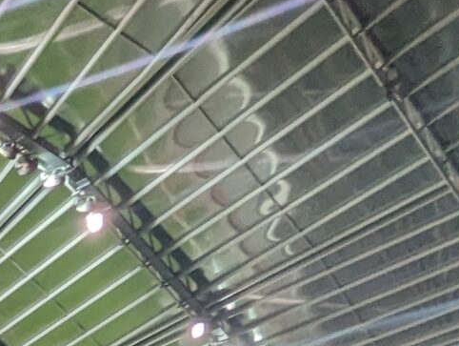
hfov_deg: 19.3
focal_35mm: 69
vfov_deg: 14.9
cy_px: 792
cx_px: -411
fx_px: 916
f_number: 2.2
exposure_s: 1/100
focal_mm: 1.95
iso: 102
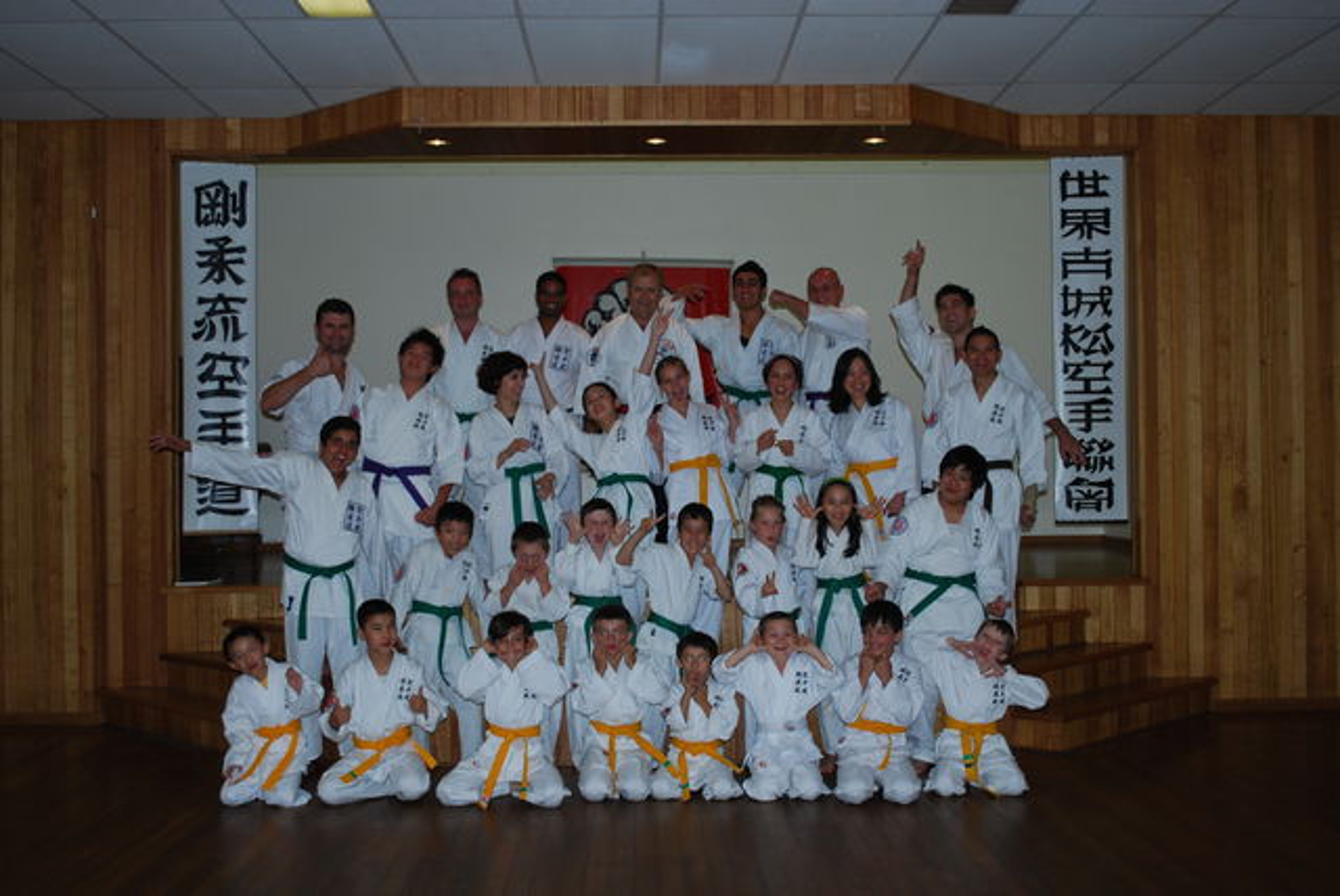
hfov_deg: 49.5
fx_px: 1453
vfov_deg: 34.3
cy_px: 448
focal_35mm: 39
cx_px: 670
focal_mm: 26
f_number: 4.5
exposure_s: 1/125
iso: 220
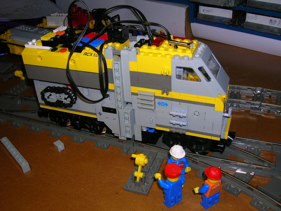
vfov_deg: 40.7
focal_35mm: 35
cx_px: 140
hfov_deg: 52.6
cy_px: 106
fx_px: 284
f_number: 4.9
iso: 50
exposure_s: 1/60.1
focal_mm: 5.8
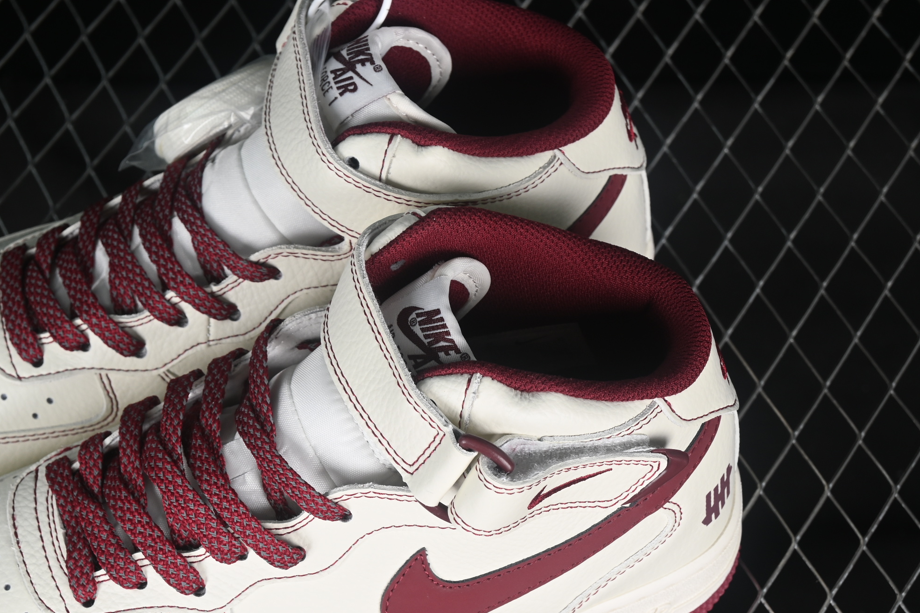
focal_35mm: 106
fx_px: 2708
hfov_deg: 19.2
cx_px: 280
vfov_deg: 12.9
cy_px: 401
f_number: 7.1
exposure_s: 1/80
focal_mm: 50
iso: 160
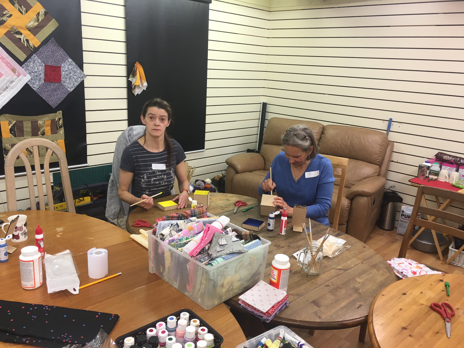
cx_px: 232
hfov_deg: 61.7
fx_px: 389
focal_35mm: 29
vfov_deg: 48.2
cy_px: 174
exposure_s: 1/33
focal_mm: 4.15
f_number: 2.2
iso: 40
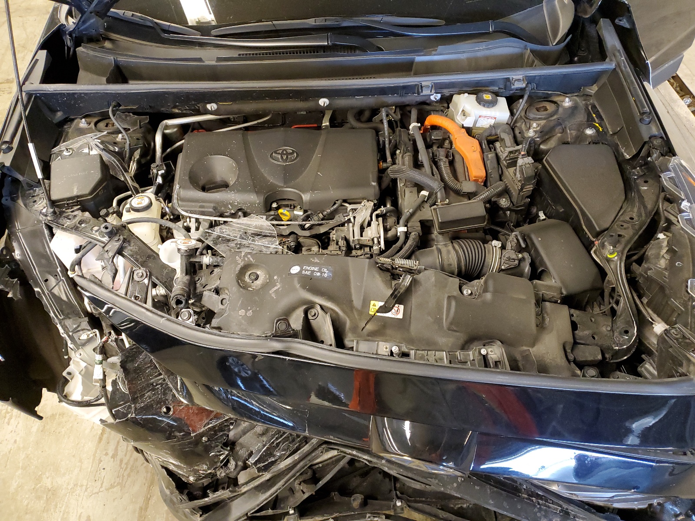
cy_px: 260
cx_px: 348
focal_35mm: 26
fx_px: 522
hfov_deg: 67.3
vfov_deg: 53.1
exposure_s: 1/40
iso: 344
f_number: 1.5
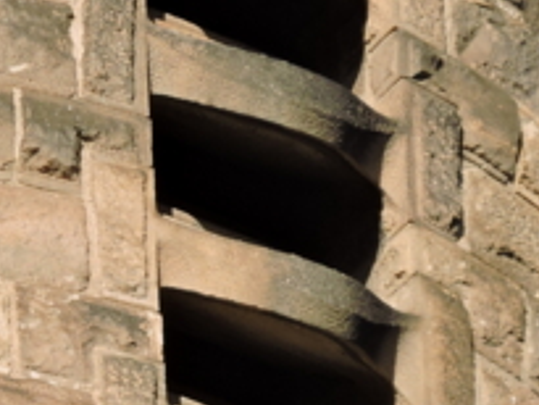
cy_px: 381
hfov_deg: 1.0
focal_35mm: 1947
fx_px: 30334
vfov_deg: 0.8
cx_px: -394
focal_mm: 89.6
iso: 100
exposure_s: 1/400
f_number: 5.6
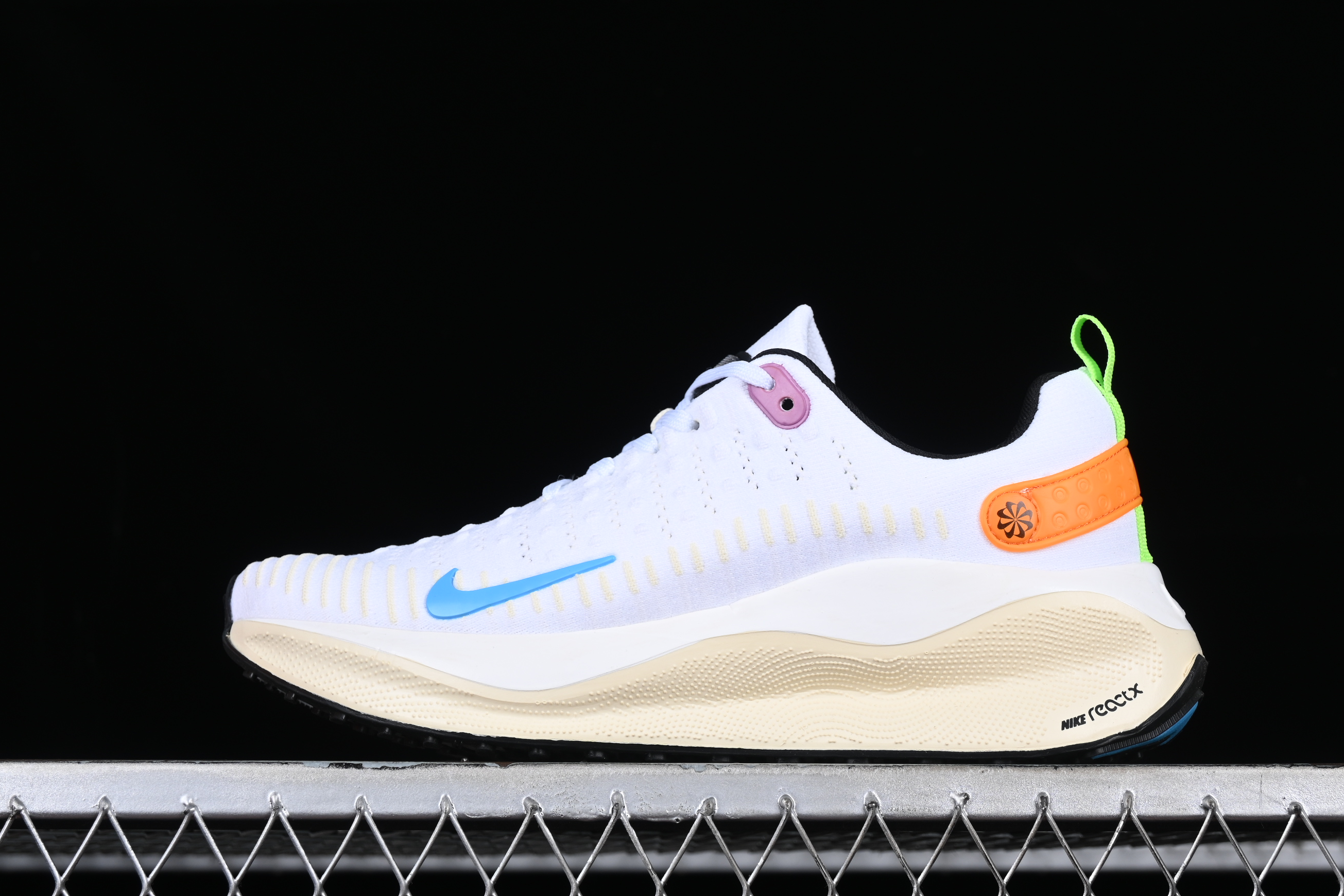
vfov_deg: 17.1
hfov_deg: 25.4
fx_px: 2986
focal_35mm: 80
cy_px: 477
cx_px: 708
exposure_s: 1/160
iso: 160
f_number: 8
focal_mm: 50
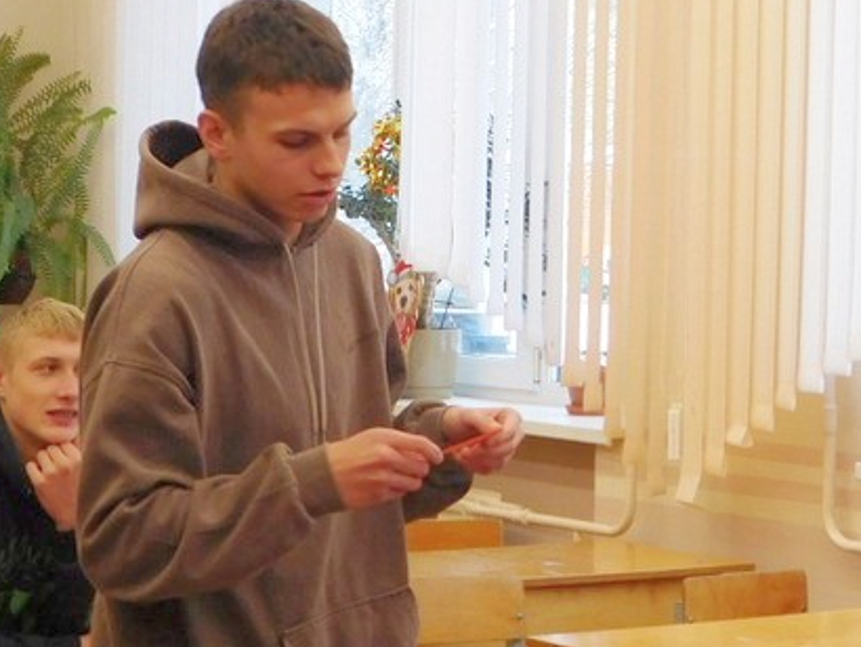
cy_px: 370
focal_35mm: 78
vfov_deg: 18.9
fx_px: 1941
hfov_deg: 24.6
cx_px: 172
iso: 125
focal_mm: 7.1
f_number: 3.6
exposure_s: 1/40
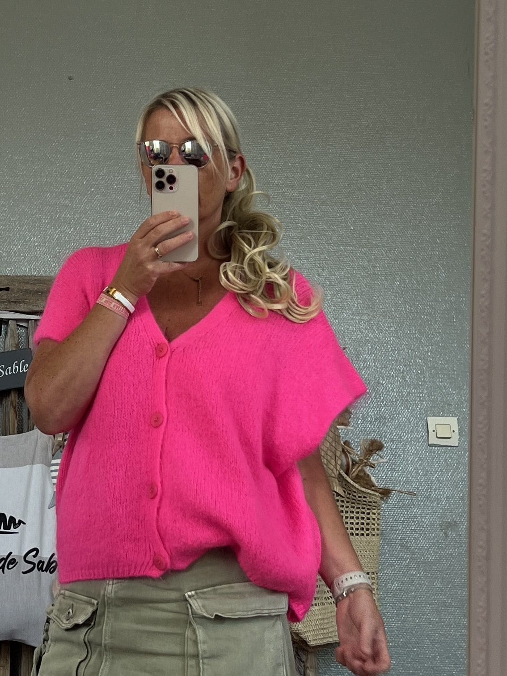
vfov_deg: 54.8
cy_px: 415
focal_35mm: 33
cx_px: 201
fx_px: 644
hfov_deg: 42.7
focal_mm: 5.7
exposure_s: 1/121
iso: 64
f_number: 1.5
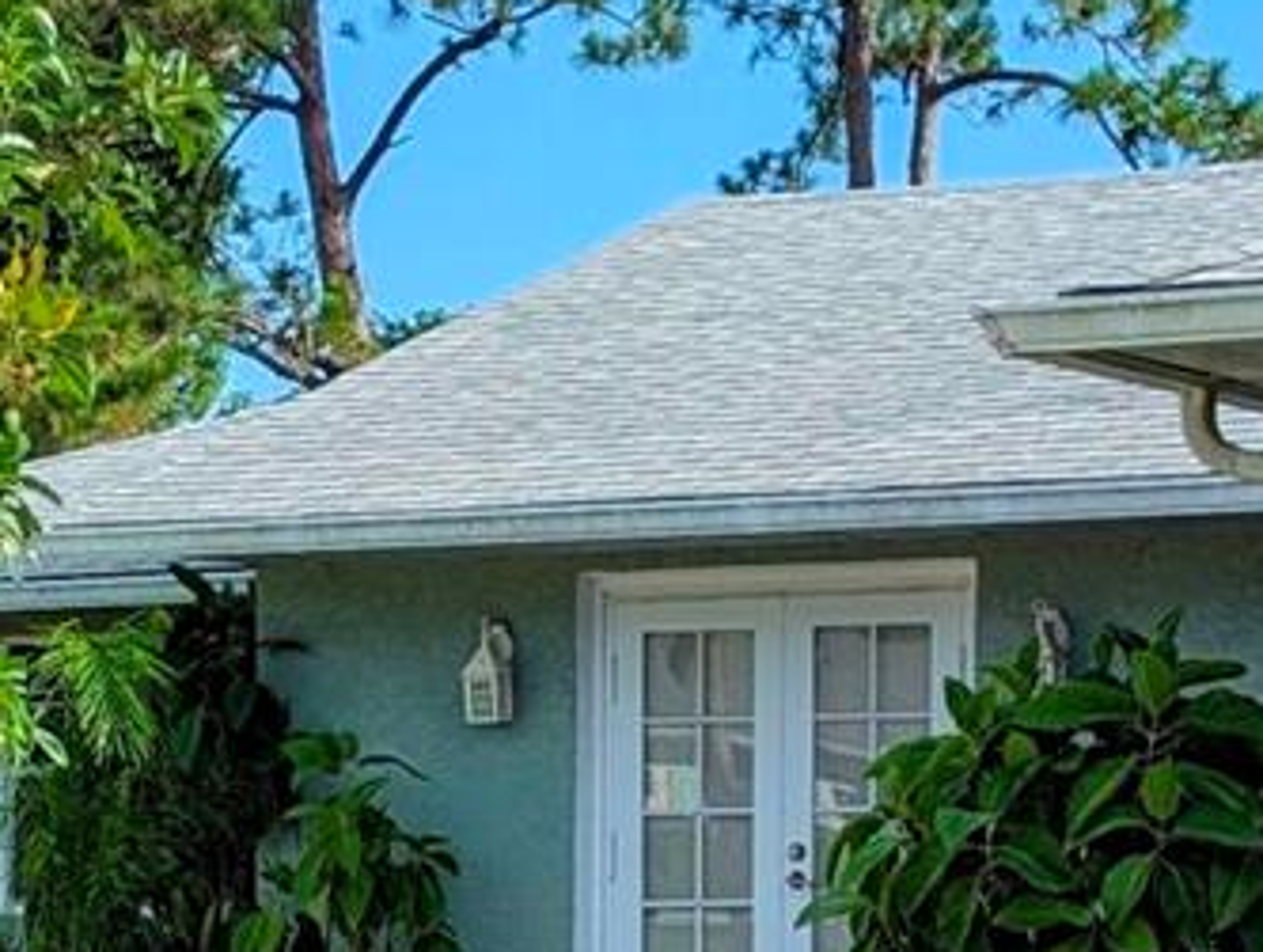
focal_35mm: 147
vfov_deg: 10.1
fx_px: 5373
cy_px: 937
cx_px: 163
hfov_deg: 13.3
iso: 46
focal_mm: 6.81
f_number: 1.85
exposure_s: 1/1451
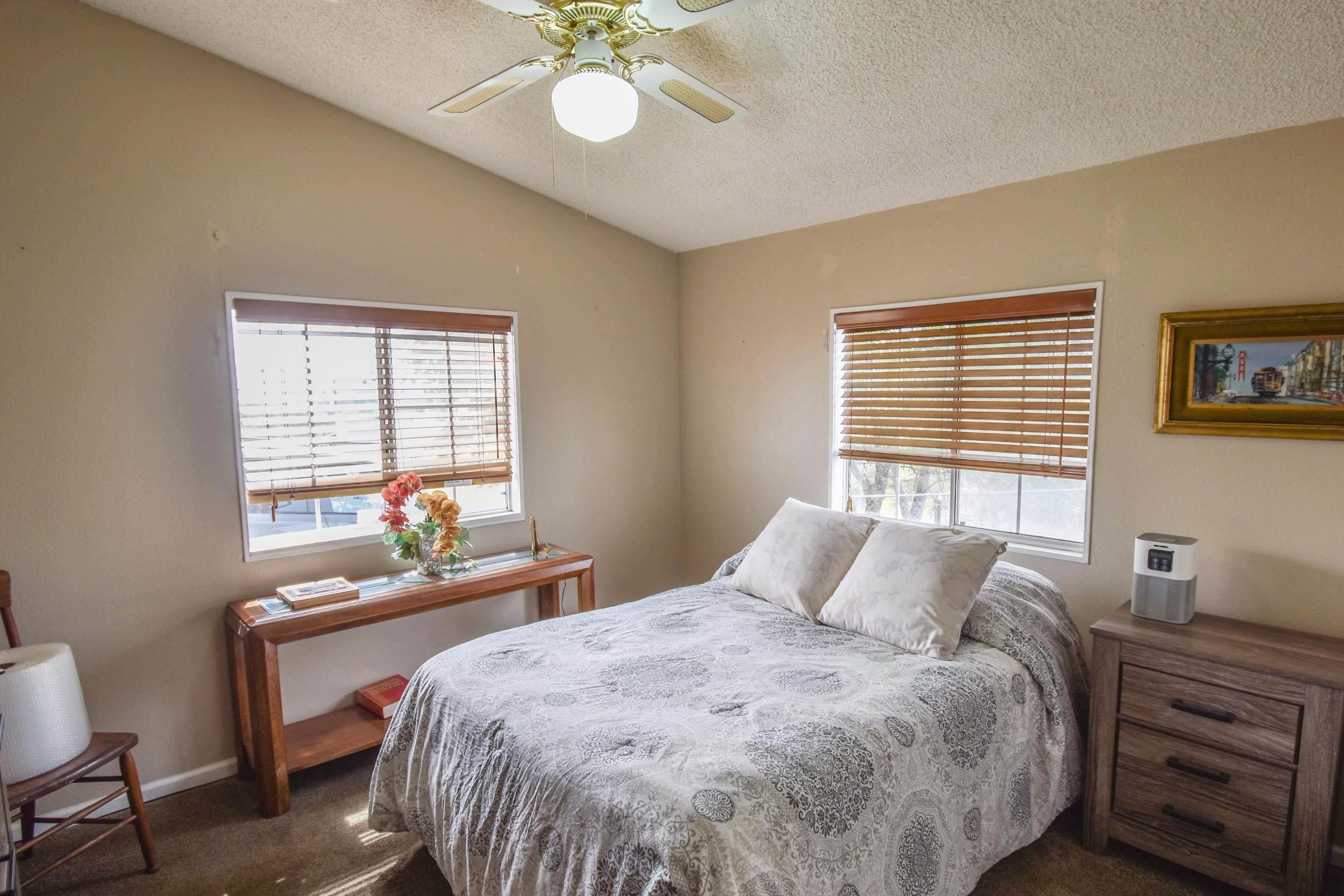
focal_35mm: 18
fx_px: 672
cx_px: 708
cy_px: 475
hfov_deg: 89.9
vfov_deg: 67.3
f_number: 5
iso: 100
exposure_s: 1/60
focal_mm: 10
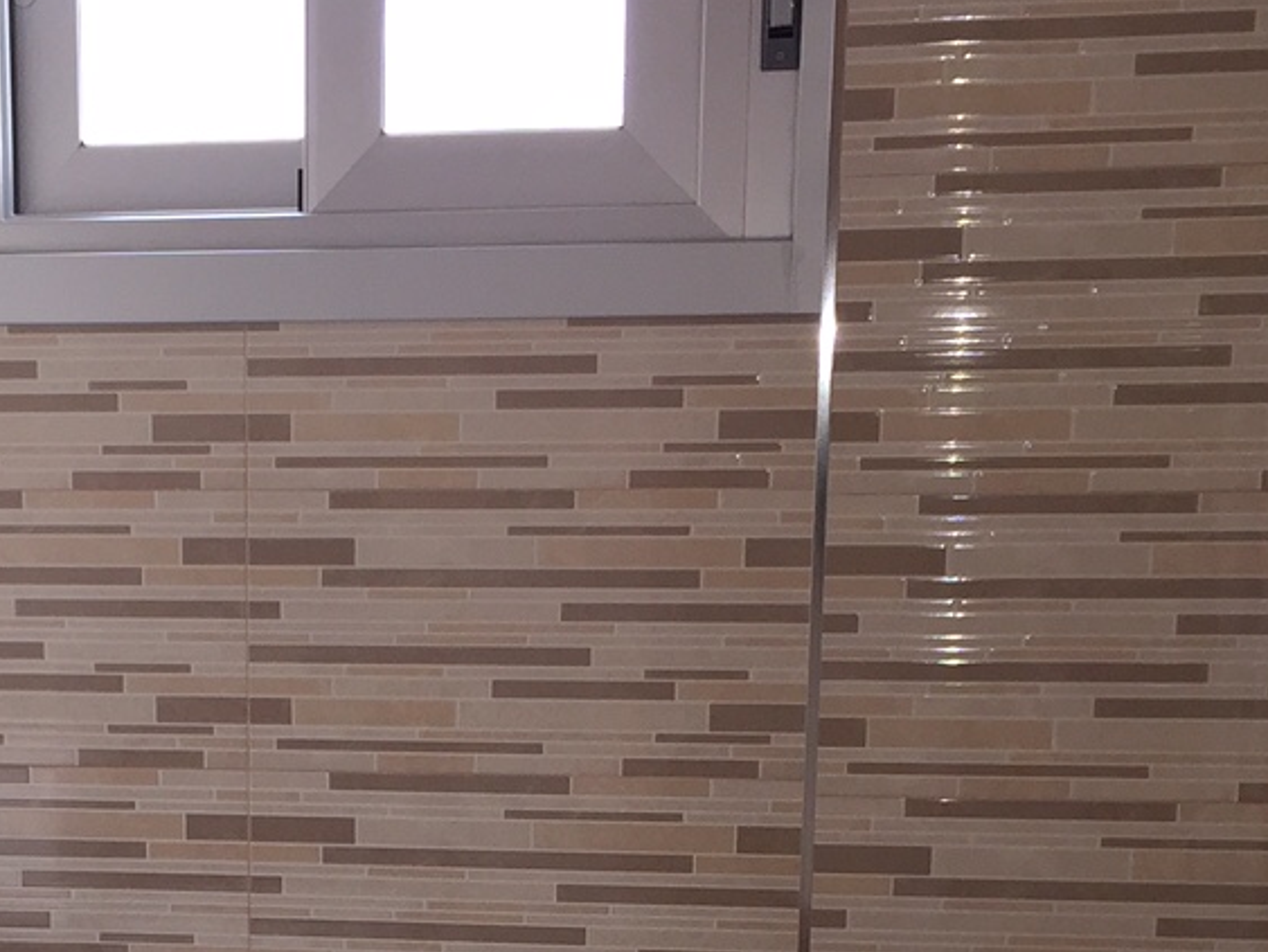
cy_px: 1179
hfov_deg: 22.9
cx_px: 207
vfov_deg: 16.7
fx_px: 3079
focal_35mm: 84
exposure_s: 1/50
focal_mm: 4.15
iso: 40
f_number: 2.2
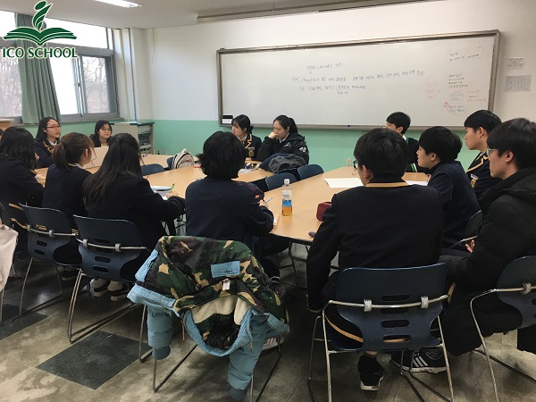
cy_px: 201
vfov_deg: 48.2
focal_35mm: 29
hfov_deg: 61.7
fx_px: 449
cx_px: 268
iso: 40
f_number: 2.2
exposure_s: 1/30
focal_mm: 4.15
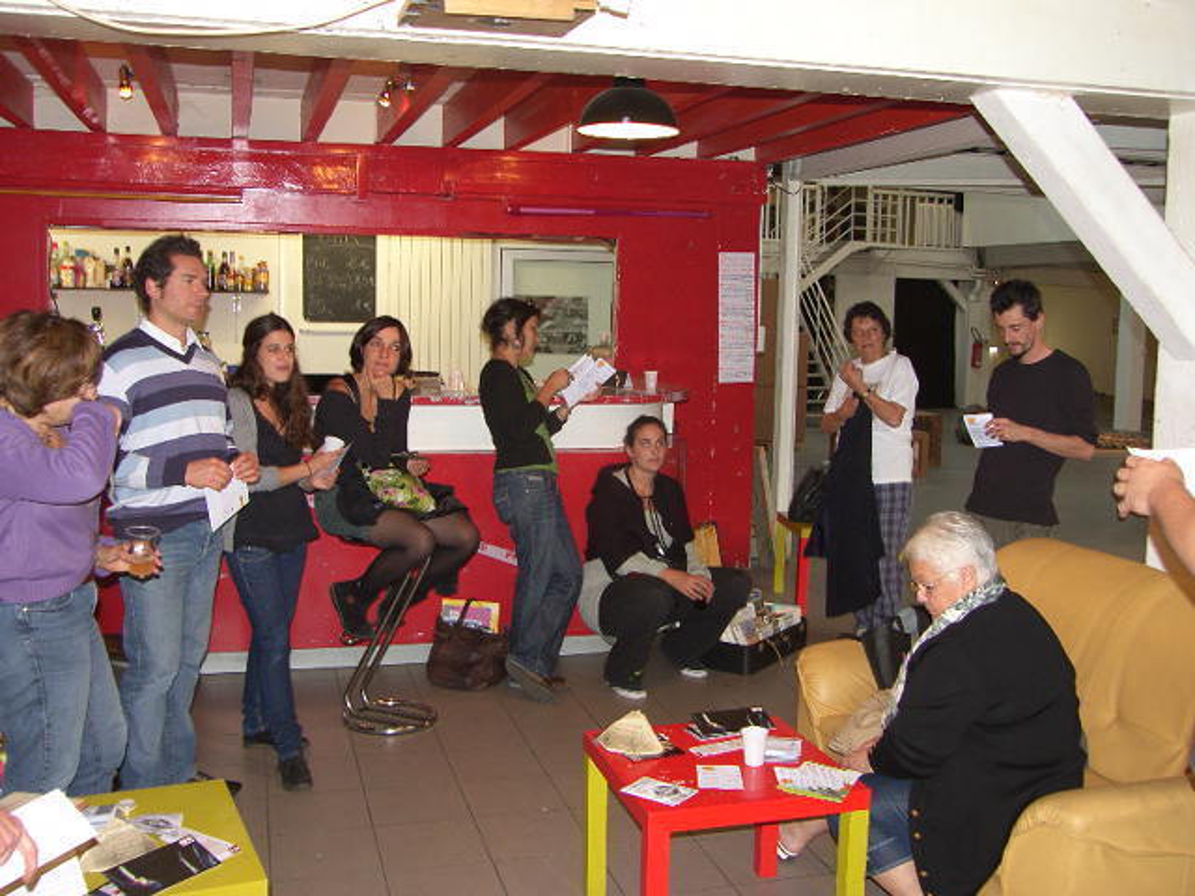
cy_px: 448
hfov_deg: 52.6
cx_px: 598
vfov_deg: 40.7
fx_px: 1208
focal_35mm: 35
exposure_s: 1/30
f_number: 2.5
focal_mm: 9
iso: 100
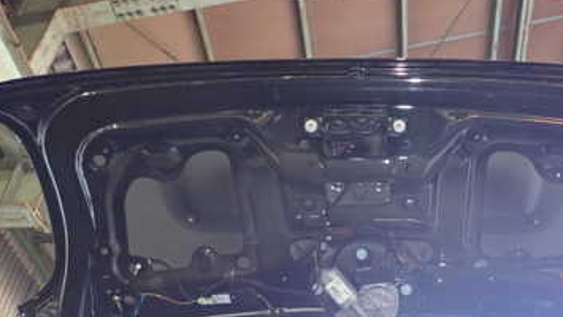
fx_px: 687
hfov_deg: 43.9
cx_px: 376
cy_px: 309
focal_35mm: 46
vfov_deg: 24.9
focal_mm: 4.5
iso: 320
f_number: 2
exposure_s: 1/30
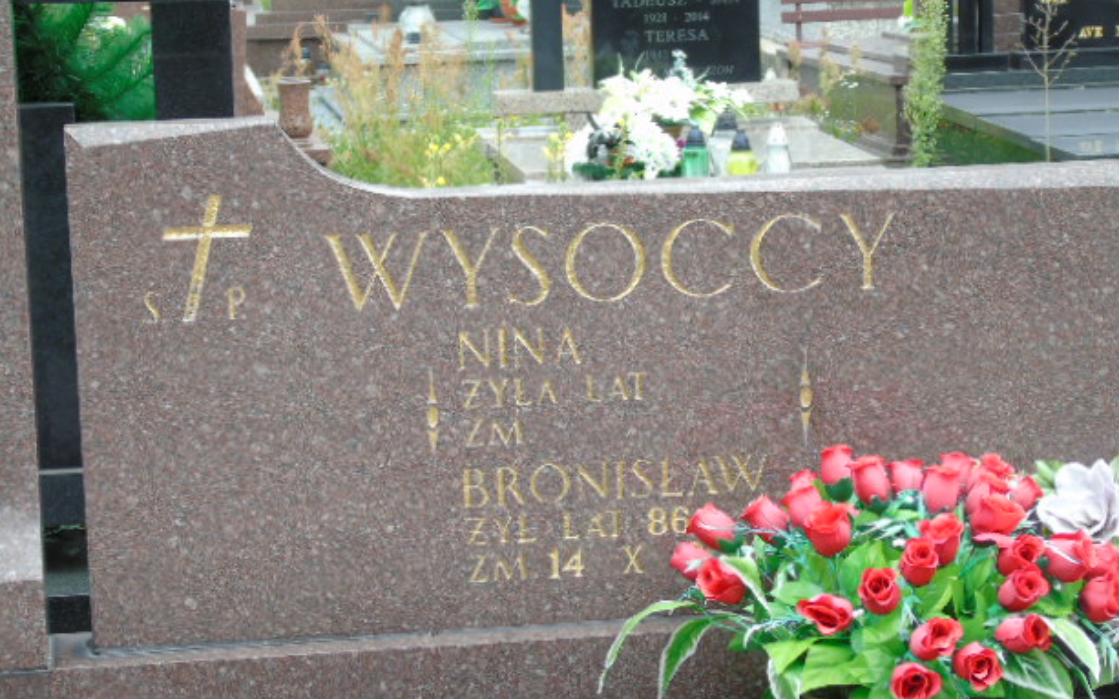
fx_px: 3171
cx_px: 573
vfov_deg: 12.6
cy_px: 411
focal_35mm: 104
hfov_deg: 20.0
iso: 80
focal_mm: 17
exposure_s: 1/160
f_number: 4.3
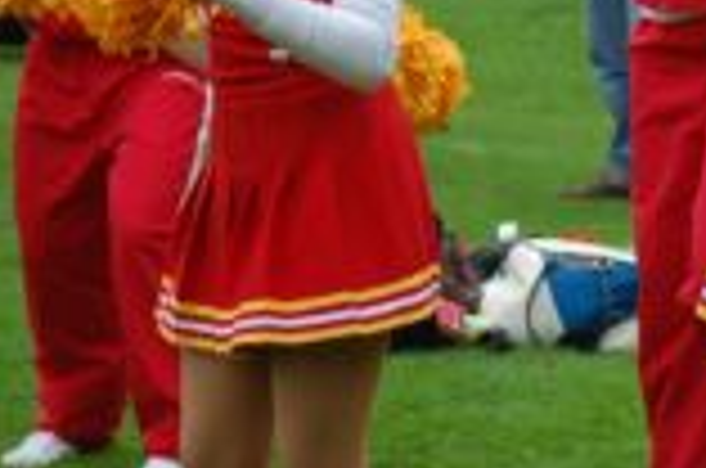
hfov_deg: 6.8
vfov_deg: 4.5
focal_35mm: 303
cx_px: 785
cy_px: 68
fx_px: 5930
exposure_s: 1/500
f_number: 4
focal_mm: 70
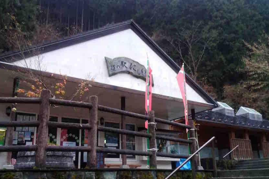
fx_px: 254
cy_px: 105
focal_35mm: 34
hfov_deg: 55.8
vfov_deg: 38.8
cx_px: 131
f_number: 2.4
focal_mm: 2.87
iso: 125
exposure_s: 1/33.3
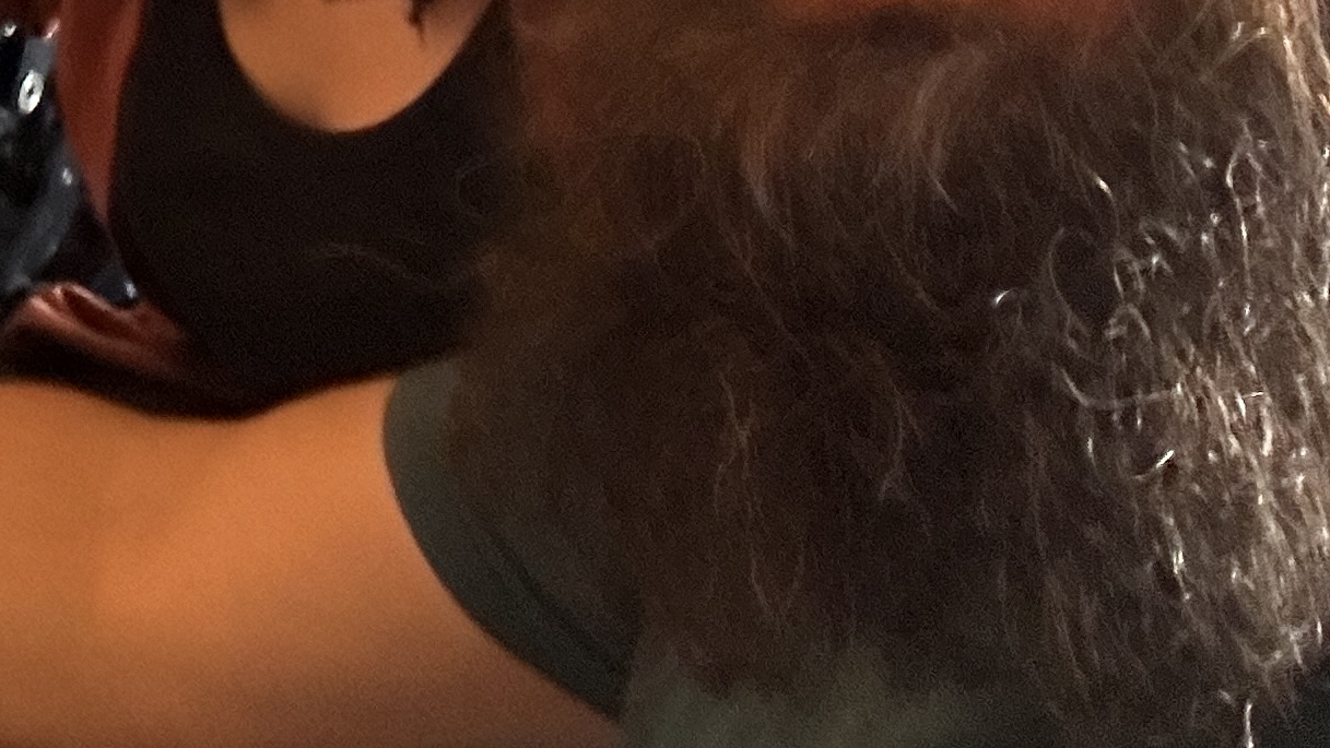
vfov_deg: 13.1
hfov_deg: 20.6
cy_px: -615
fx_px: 2928
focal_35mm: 83
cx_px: -829
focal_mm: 2.69
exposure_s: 1/30
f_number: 1.9
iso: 400
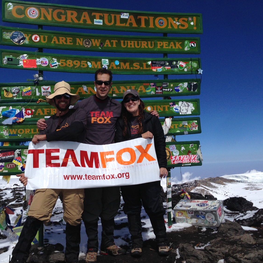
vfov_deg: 40.0
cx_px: 101
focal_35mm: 42
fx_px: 361
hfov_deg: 39.8
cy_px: 138
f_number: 2.4
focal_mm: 4.12
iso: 50
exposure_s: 1/4926
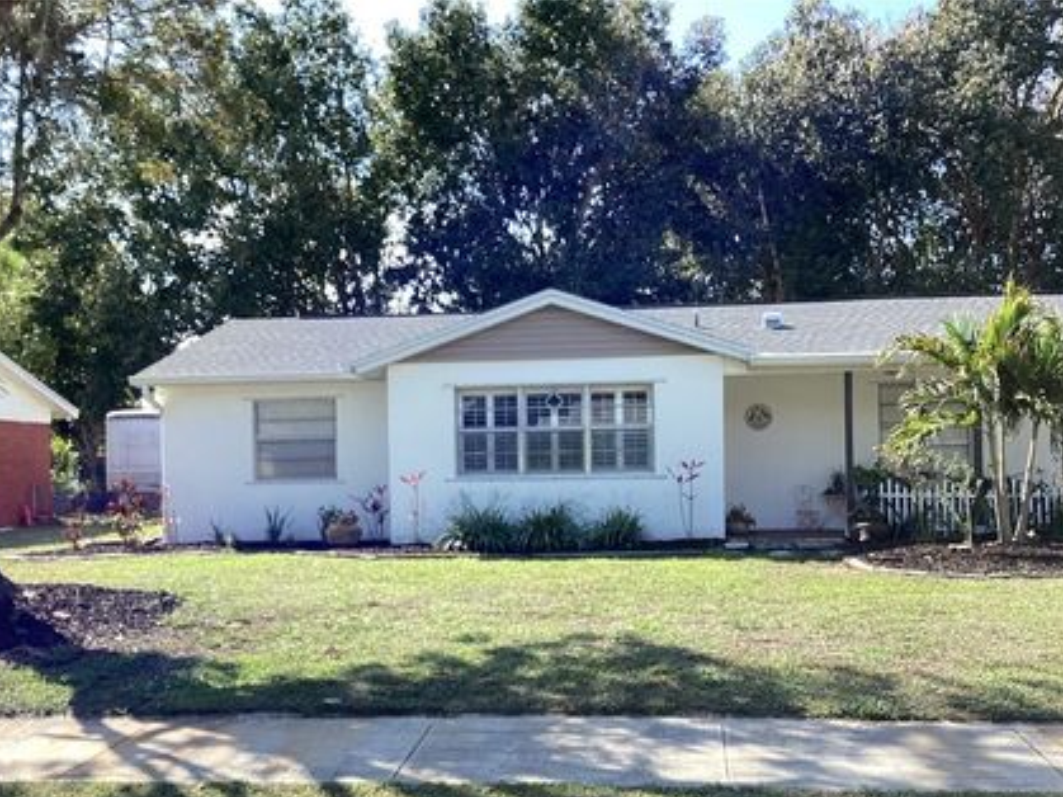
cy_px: 473
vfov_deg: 38.5
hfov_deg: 50.2
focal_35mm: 37
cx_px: 525
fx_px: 1136
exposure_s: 1/476
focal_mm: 3.3
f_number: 2.4
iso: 25
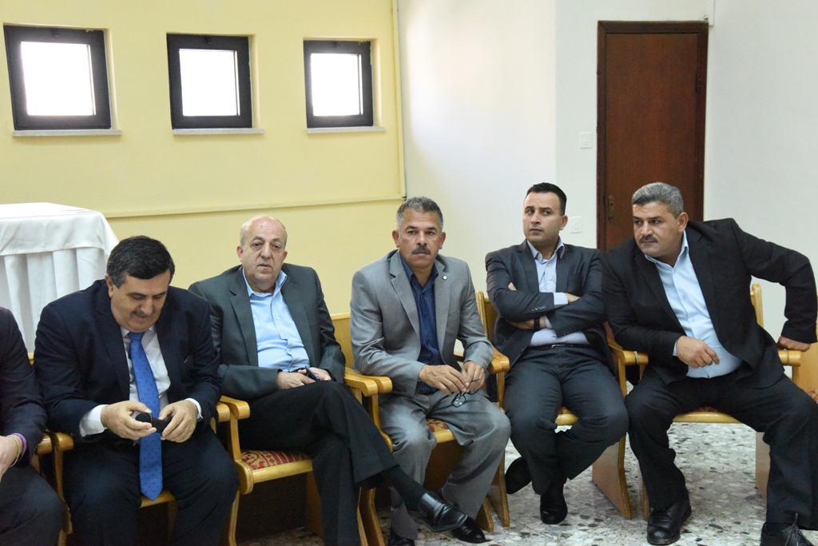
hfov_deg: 39.6
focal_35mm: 50
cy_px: 273
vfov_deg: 27.0
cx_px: 409
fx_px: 1136
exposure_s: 1/250
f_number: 8
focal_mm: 50
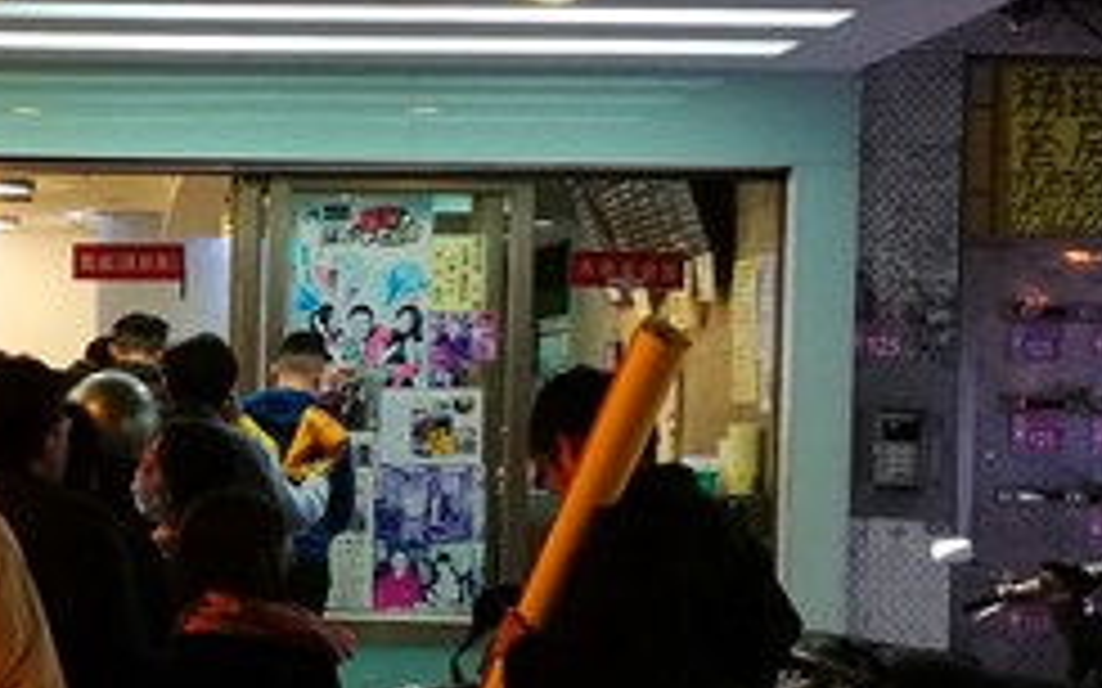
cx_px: 76
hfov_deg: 23.9
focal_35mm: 84
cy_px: 445
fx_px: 2522
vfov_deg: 15.5
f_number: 2.2
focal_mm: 4.5
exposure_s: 1/24
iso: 320
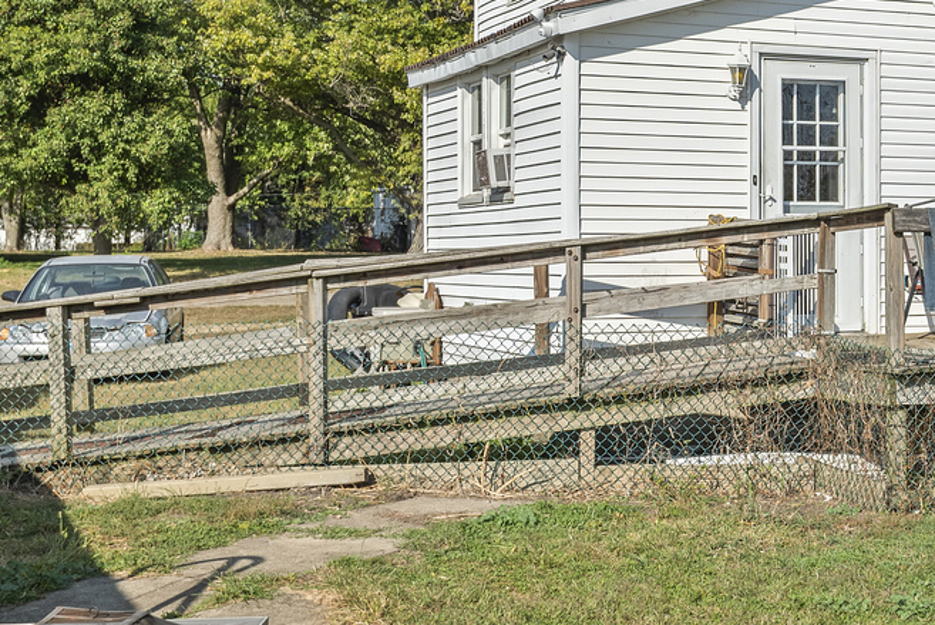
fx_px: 1663
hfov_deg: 29.4
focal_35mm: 64
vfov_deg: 21.1
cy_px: 175
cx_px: 928
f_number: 6.3
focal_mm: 26
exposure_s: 1/400
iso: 250
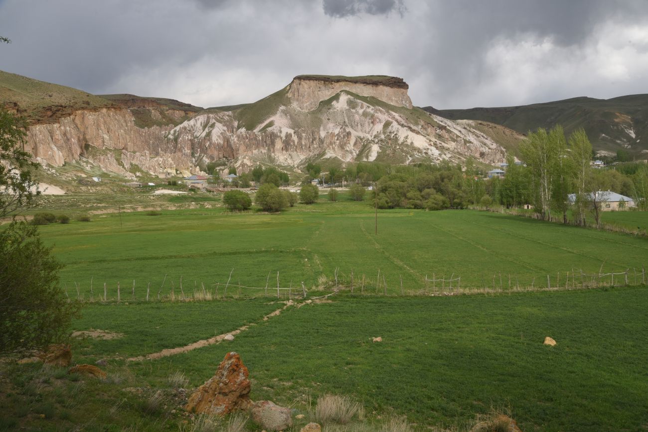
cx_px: 324
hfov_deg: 58.7
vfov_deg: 41.1
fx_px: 576
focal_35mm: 32
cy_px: 216
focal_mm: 32
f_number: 14
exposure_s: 1/125
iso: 320
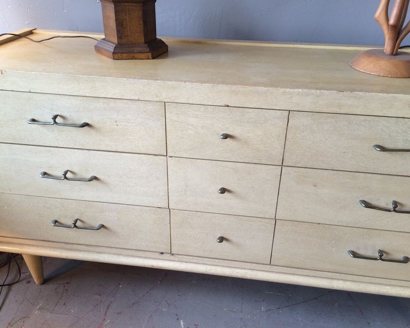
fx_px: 388
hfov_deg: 55.7
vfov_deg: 45.8
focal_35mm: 32
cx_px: 207
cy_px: 161
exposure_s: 1/30
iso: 80
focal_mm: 4.12
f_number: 2.2
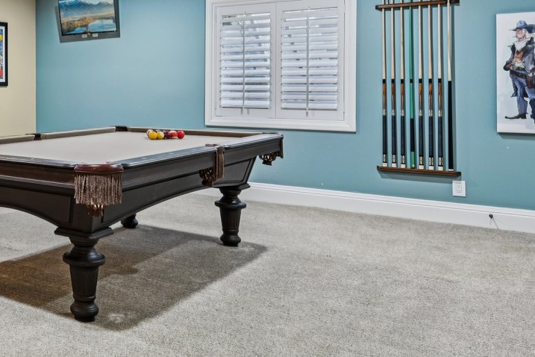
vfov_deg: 32.5
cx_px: -46
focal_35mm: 40
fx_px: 594
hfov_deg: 39.9
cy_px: 74
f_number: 8
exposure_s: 1/5
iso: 400
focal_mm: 14
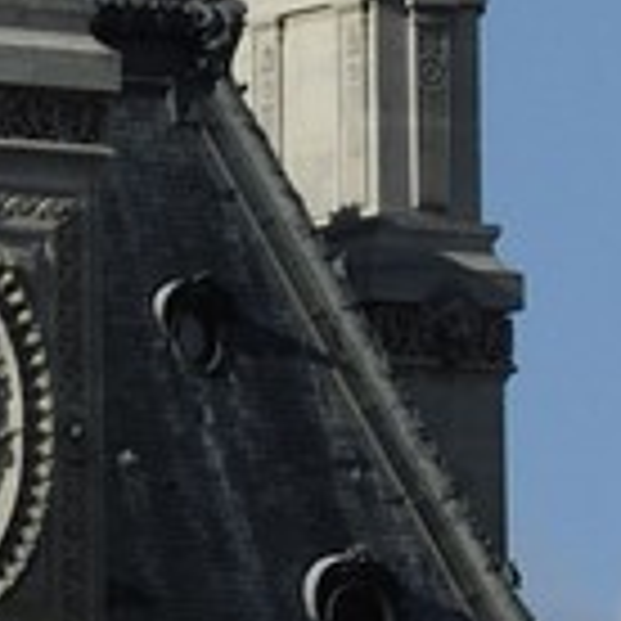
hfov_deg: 1.2
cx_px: -1584
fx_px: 28556
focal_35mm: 1407
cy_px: 2678
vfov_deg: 1.2
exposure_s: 1/200
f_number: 11
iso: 100
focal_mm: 95
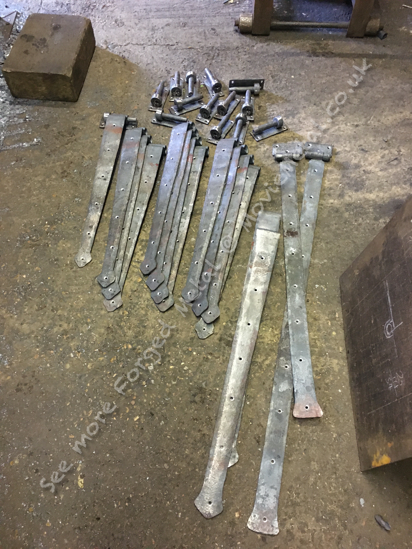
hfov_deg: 48.2
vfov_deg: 61.7
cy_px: 274
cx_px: 206
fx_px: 460
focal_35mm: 29
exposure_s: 1/17
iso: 250
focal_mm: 4.15
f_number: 2.2
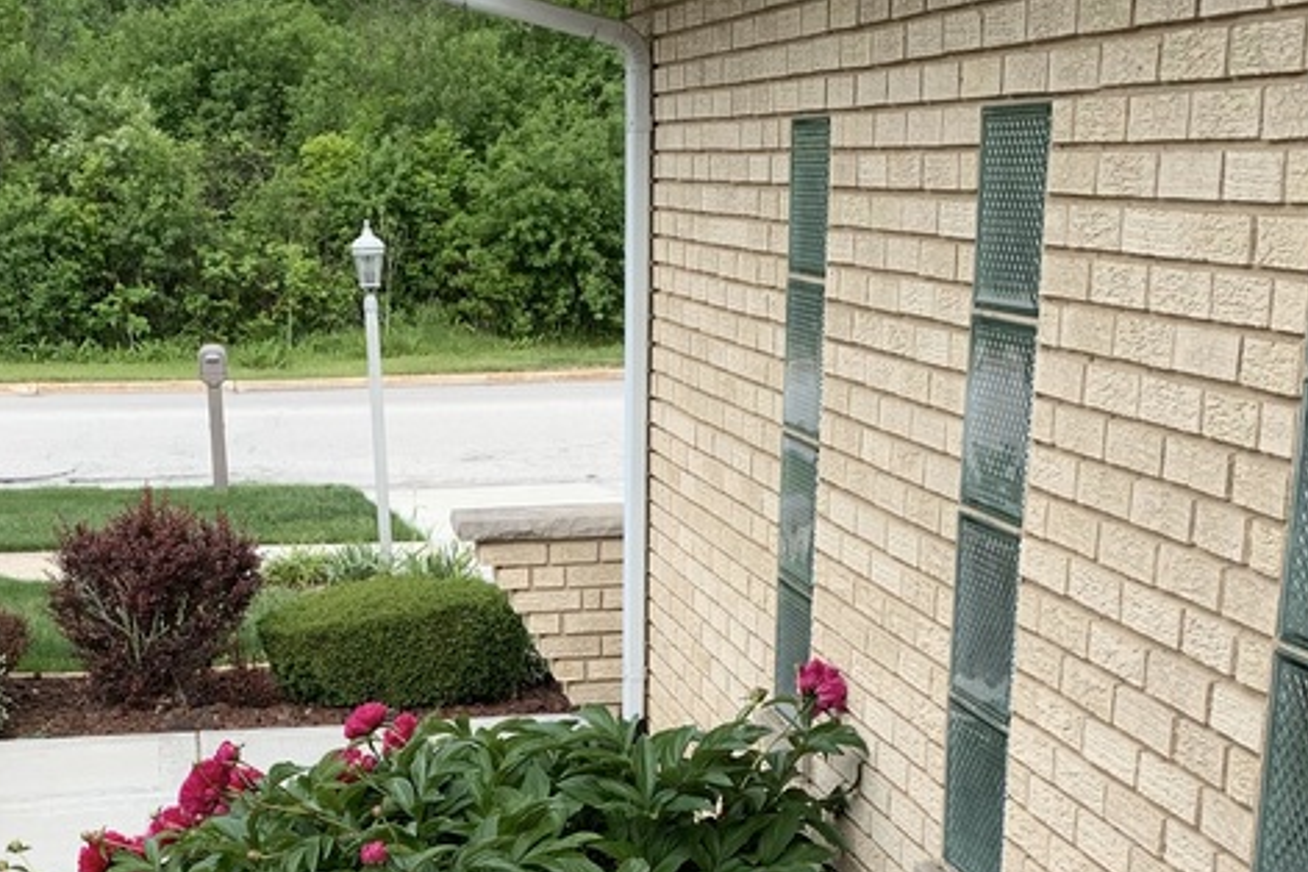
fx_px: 2252
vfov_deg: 20.6
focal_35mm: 62
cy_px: 1028
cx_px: 475
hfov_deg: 32.2
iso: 25
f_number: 1.8
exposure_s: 1/936
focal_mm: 4.25
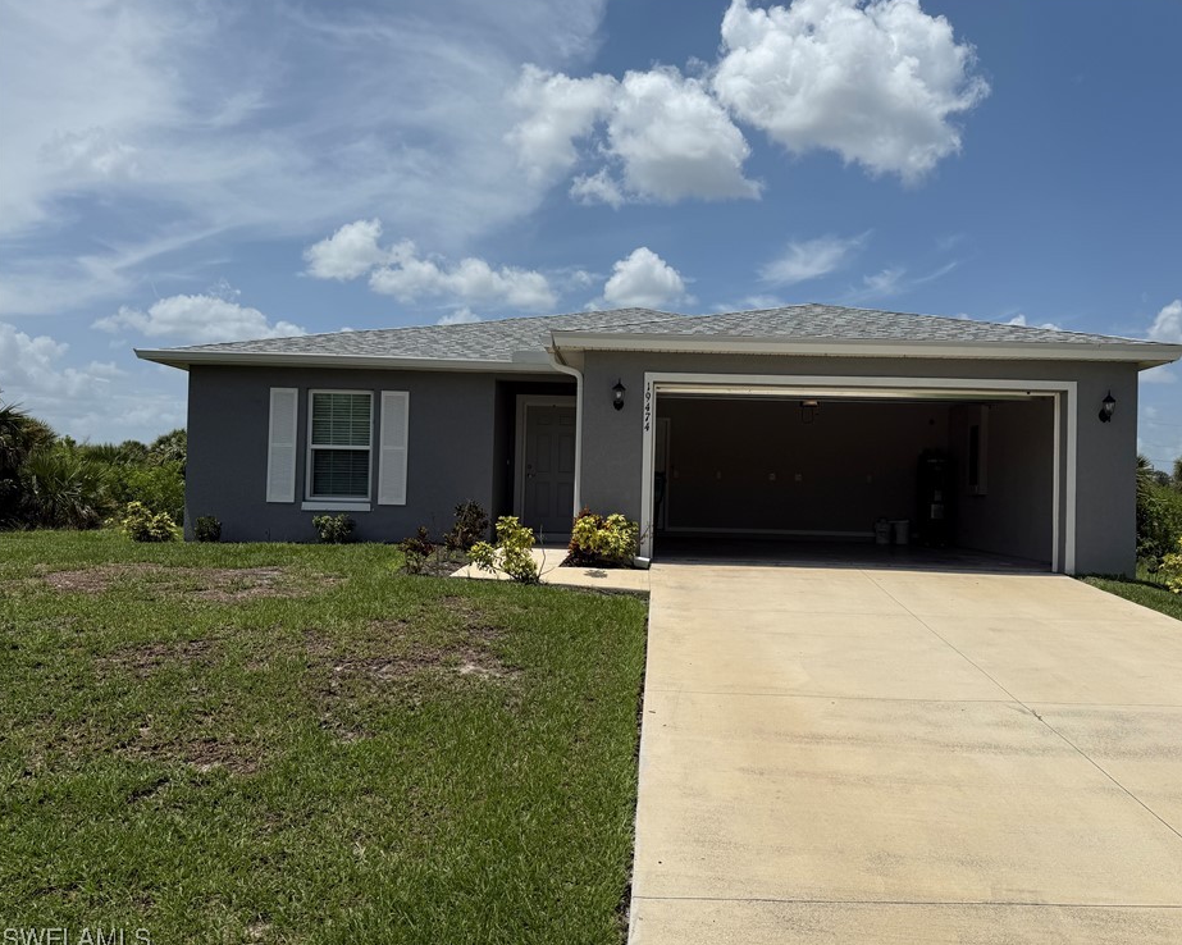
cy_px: 476
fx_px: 909
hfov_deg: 65.9
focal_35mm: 26
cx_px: 651
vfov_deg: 54.9
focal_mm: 6.76
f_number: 1.78
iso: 80
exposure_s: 1/11905
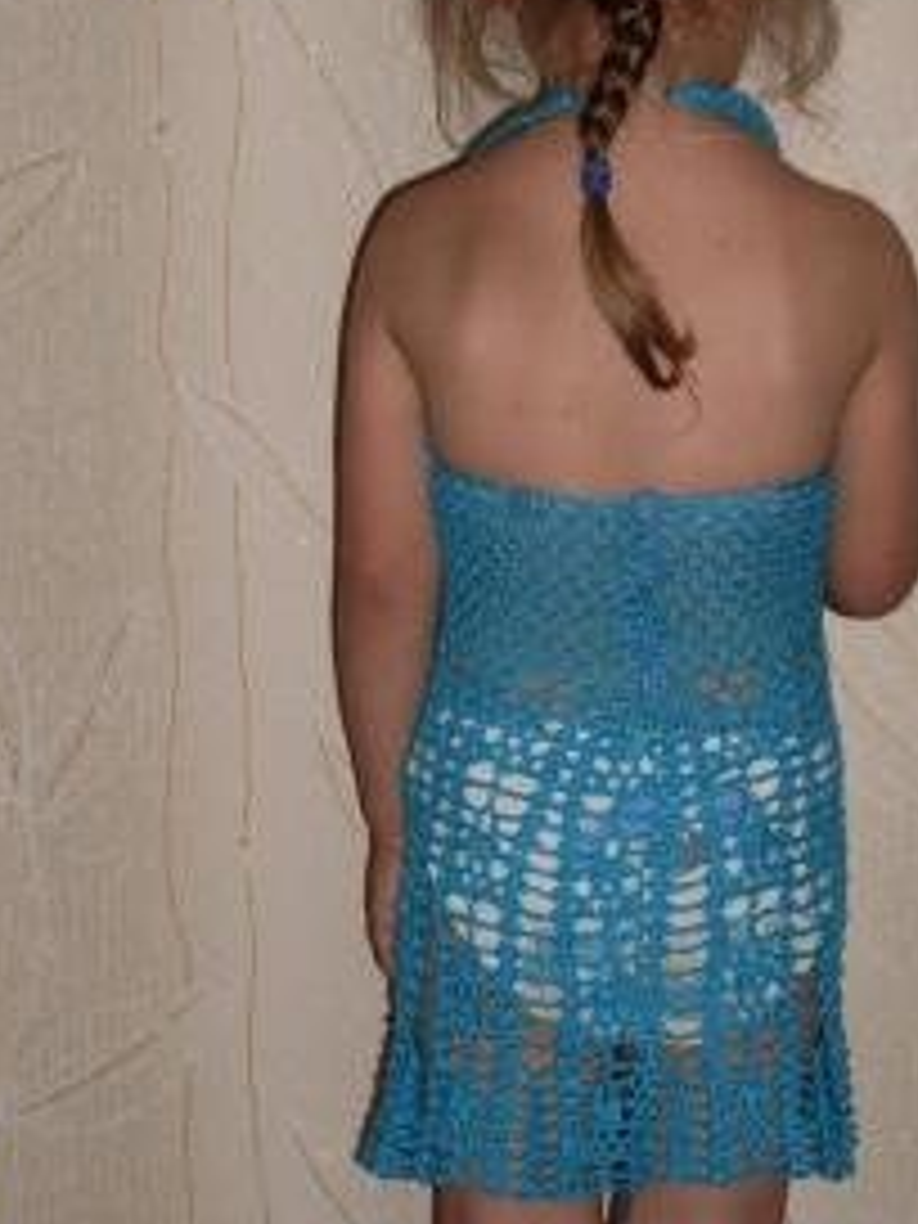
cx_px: 558
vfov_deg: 16.8
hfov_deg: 12.7
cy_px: 508
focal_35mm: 117
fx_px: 4137
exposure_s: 1/45
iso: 100
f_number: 3.7
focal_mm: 11.7
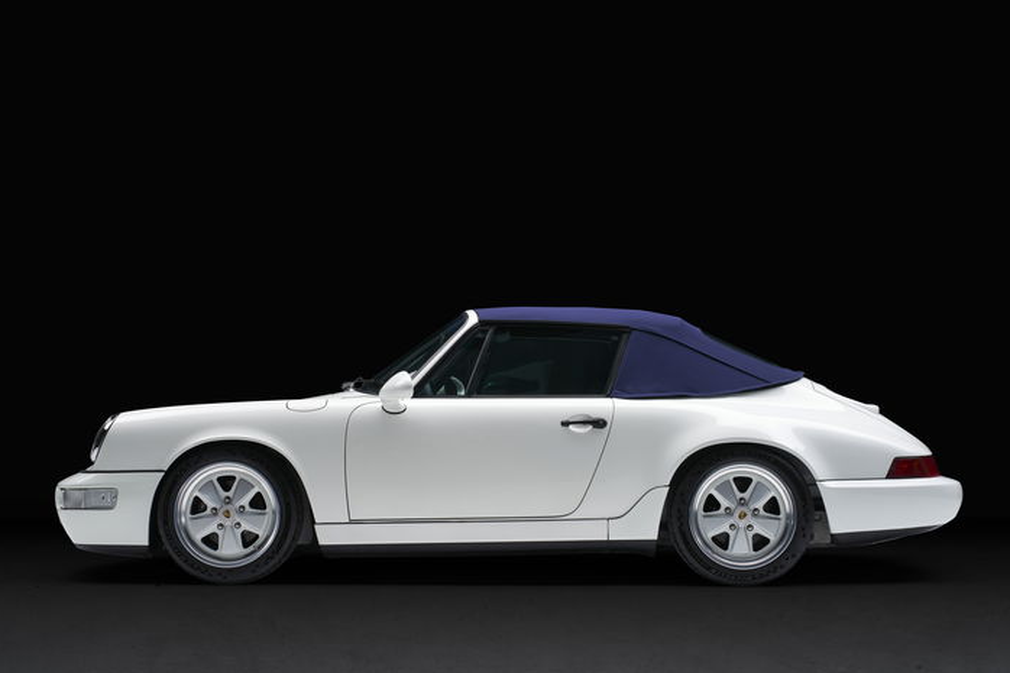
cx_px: 502
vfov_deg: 20.6
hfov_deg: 30.5
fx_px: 1851
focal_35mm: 66
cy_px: 343
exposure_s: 1/125
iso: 100
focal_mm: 60
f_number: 10
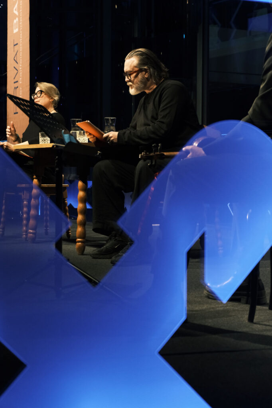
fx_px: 851
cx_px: 136
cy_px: 204
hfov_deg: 18.2
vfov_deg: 27.0
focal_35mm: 75
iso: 2500
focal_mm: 50
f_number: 4.8
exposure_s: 1/180
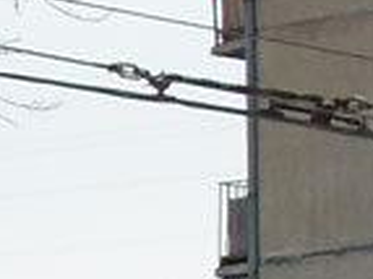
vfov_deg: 3.2
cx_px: 180
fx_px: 4866
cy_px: 673
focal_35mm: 452
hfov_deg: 4.4
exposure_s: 1/250
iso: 80
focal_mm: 10.1
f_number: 3.7
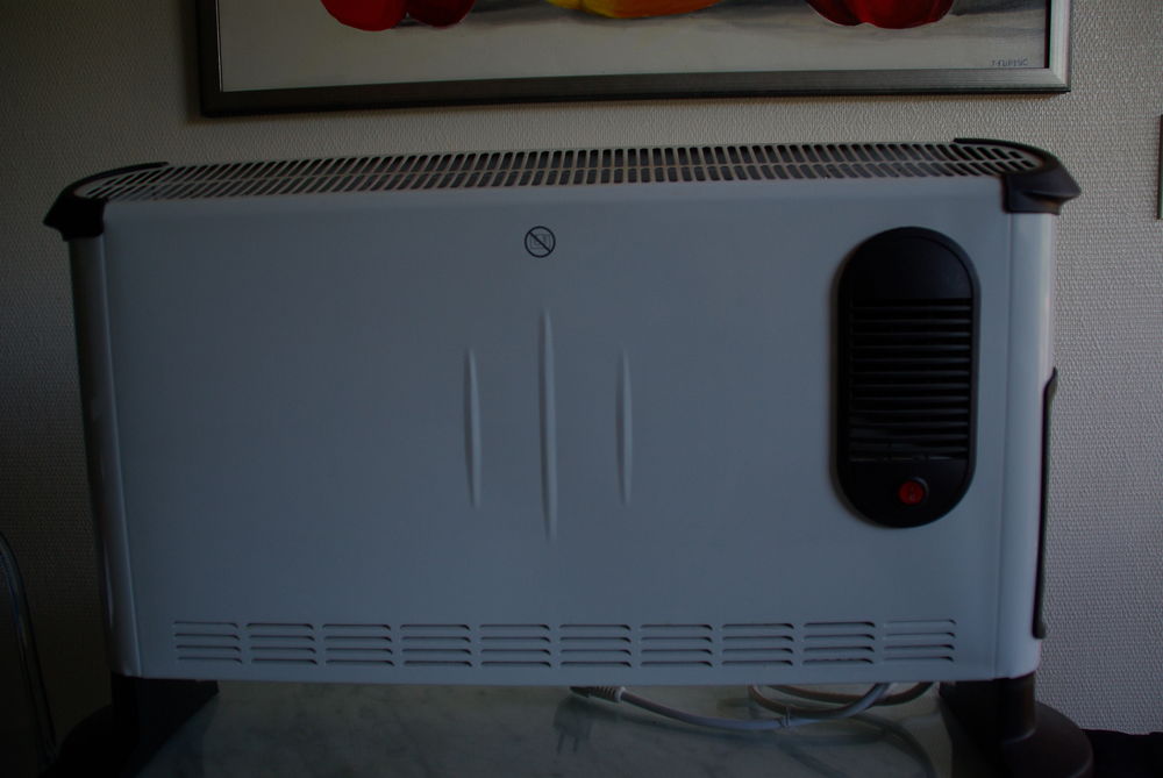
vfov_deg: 32.0
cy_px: 389
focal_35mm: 42
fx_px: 1358
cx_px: 582
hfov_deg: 46.4
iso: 200
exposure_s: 1/60
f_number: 4
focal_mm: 28
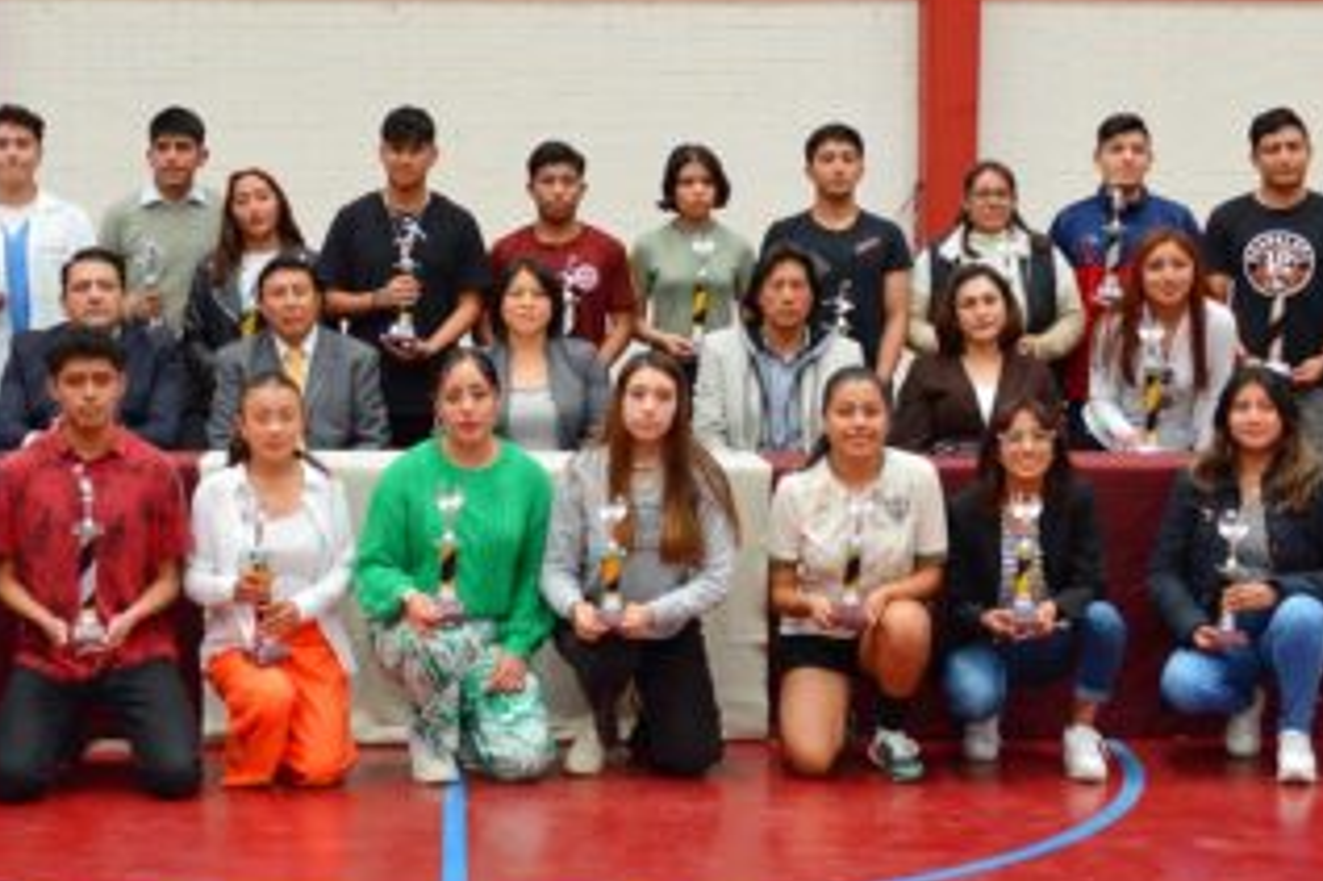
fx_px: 2608
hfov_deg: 28.4
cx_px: 588
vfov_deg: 19.2
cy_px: 440
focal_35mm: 71
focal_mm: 20
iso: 400
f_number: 3.8
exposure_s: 1/30
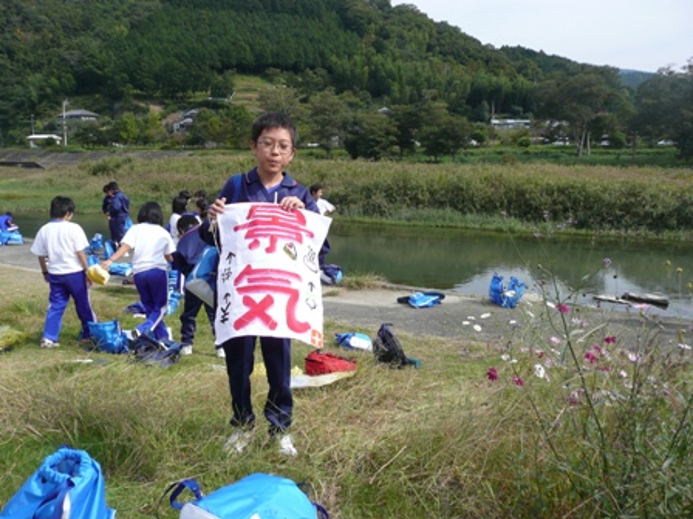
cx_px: 346
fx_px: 641
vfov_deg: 44.2
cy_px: 260
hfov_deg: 56.8
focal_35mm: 32
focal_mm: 5.2
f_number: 3.5
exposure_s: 1/800
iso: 100
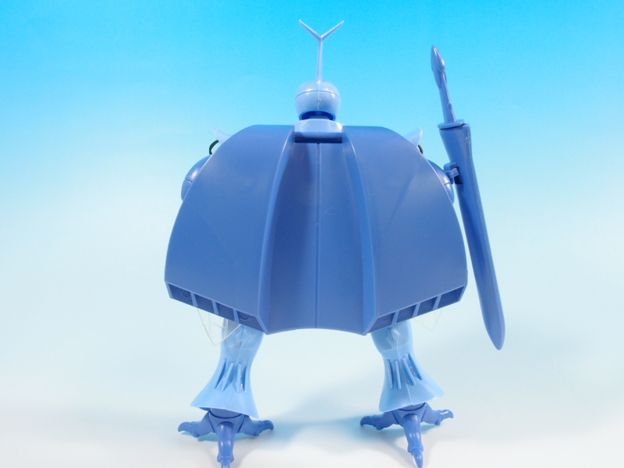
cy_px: 234
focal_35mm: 30
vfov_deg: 46.8
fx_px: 541
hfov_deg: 60.0
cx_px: 312
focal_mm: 6.48
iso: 100
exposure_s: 1/2.5
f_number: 8
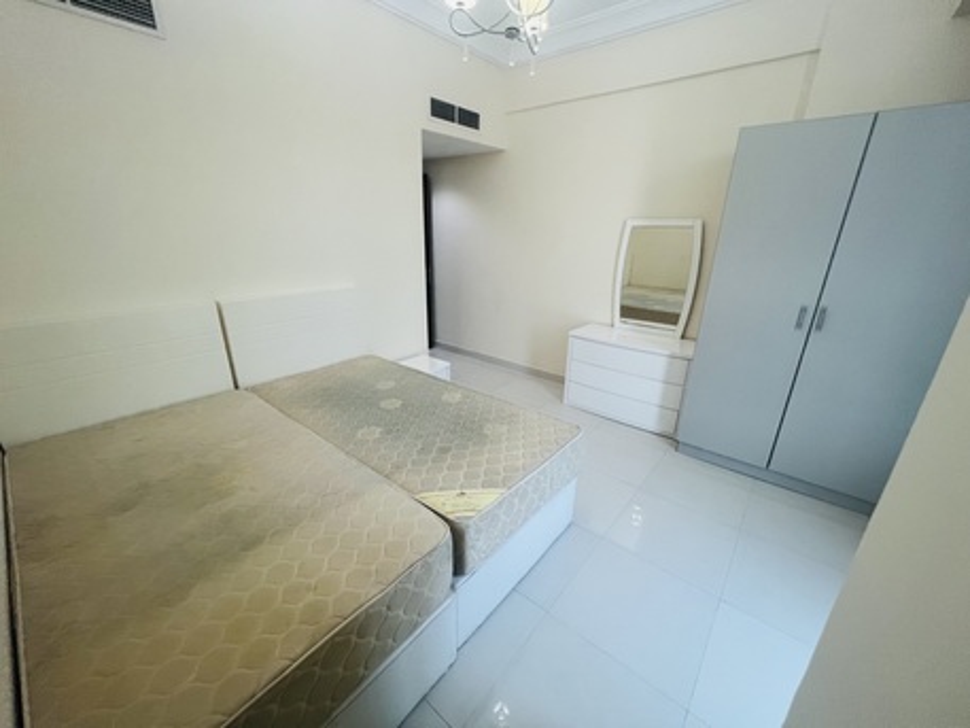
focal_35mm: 13
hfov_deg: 106.2
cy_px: 364
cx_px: 485
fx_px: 364
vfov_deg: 89.9
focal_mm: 1.57
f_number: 1.8
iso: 200
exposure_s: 1/100
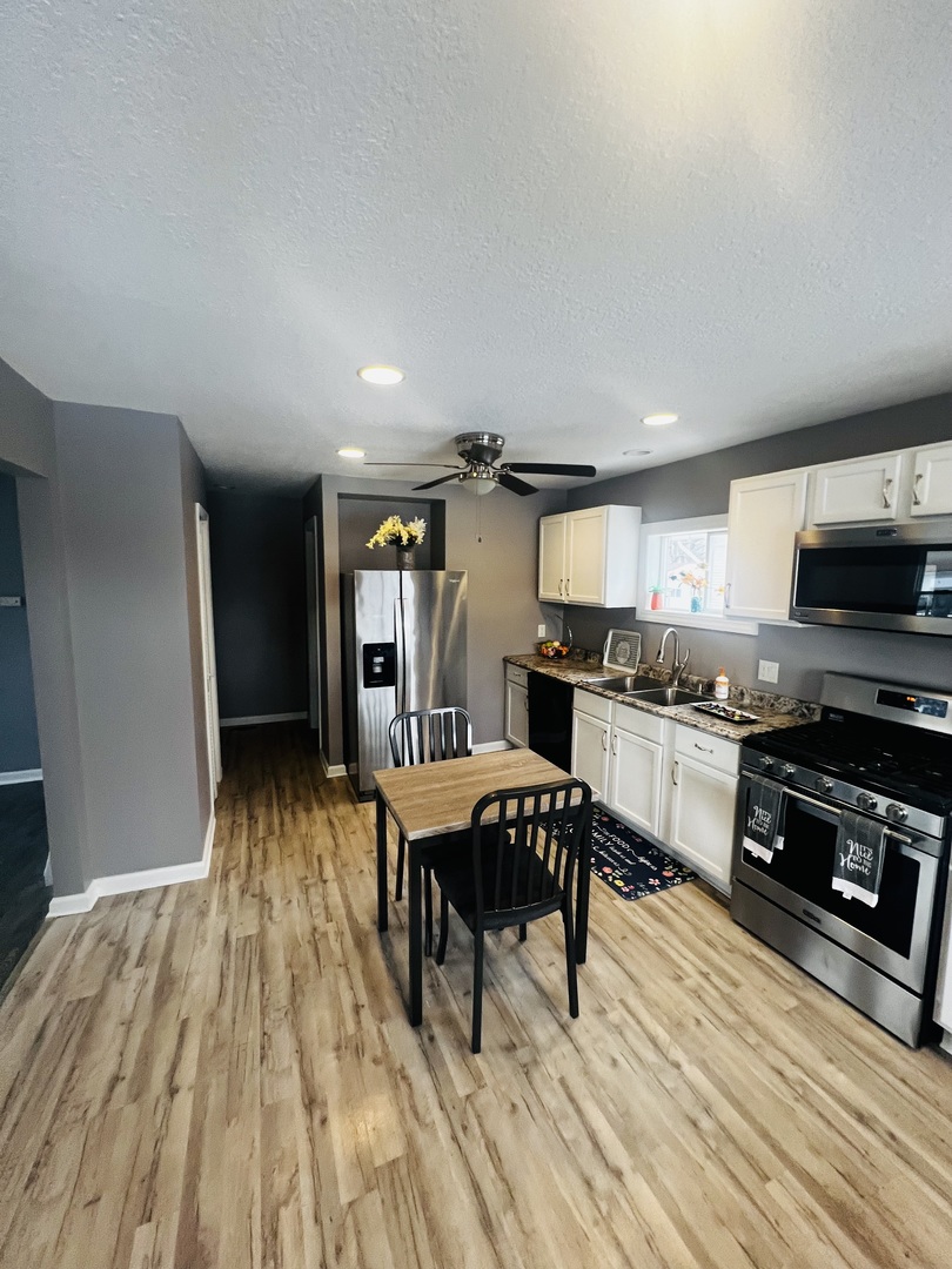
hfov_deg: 89.9
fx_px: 477
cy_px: 634
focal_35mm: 13
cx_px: 476
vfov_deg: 106.2
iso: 200
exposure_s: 1/60
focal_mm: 1.57
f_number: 1.8
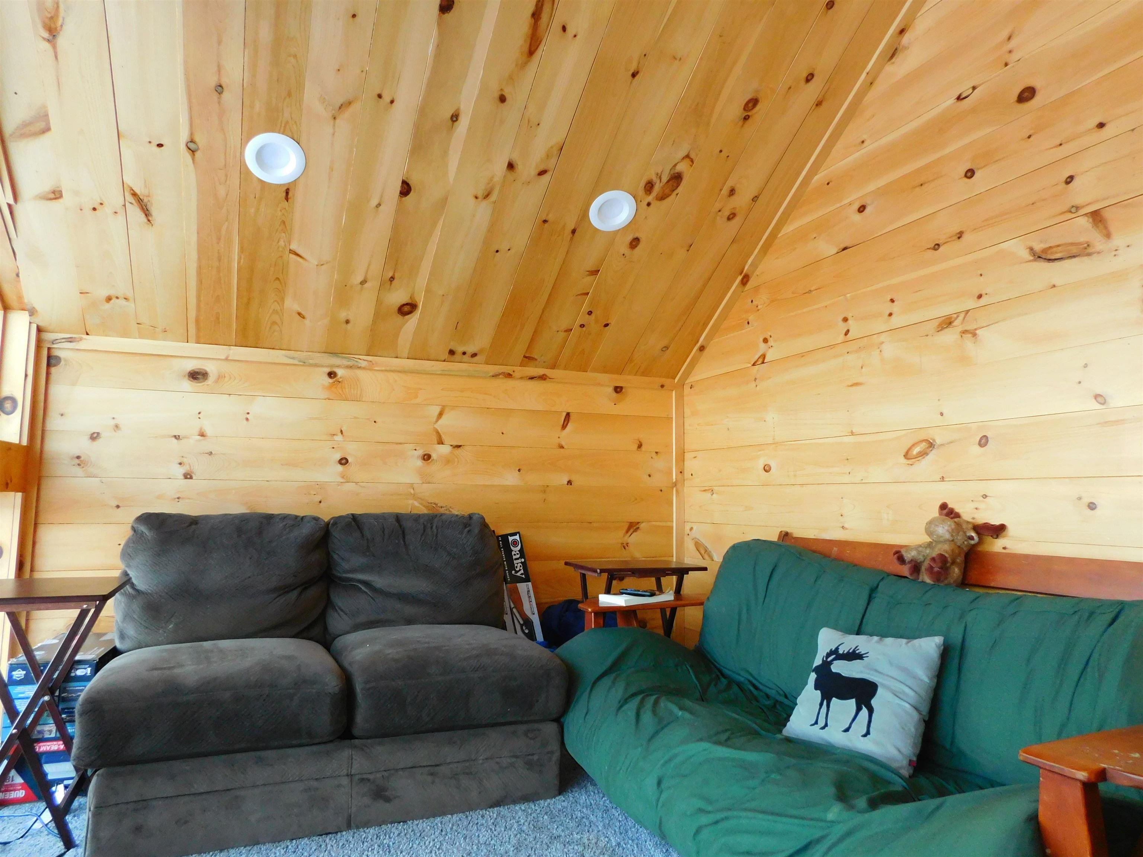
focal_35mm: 23
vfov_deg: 58.9
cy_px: 428
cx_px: 572
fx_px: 759
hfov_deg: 73.9
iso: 320
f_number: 3
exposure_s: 1/30
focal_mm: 4
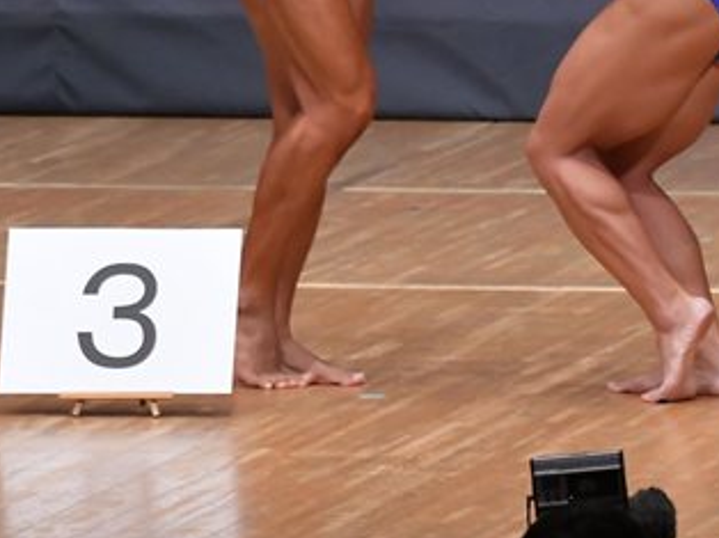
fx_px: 12557
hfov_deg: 3.3
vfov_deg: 2.5
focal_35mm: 605
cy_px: 0
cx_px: 796
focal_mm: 170
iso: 6400
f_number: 5.6
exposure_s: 1/400
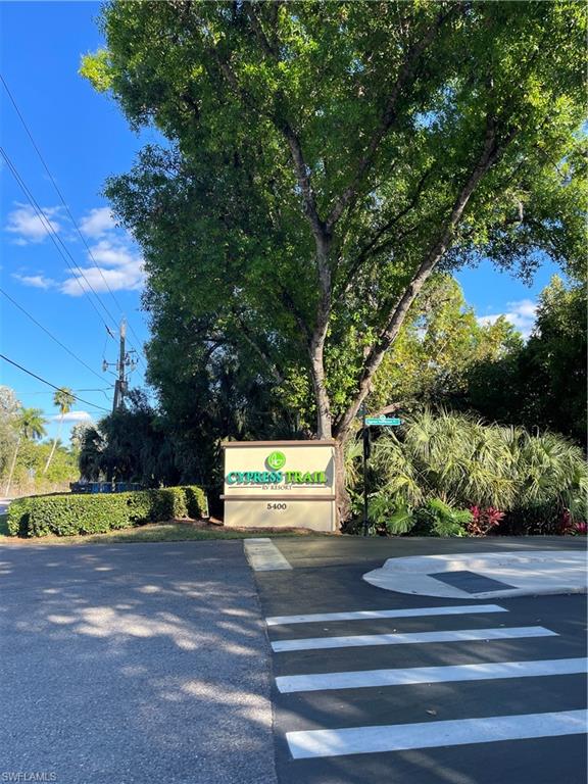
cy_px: 392
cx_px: 294
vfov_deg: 69.4
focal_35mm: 25
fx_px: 566
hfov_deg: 54.9
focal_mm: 5.1
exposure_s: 1/978
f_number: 1.6
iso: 32
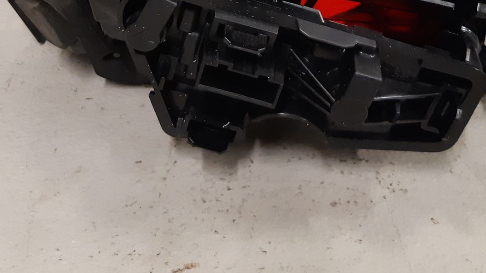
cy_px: -58
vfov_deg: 20.4
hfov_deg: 37.8
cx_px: 212
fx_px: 709
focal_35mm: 55
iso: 250
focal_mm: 3.93
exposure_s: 1/50
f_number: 1.7
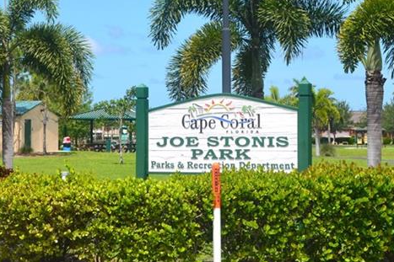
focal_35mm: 115
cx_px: 165
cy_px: 15
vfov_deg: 11.8
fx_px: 1259
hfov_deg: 17.8
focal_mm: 35
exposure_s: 1/320
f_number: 11
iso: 400
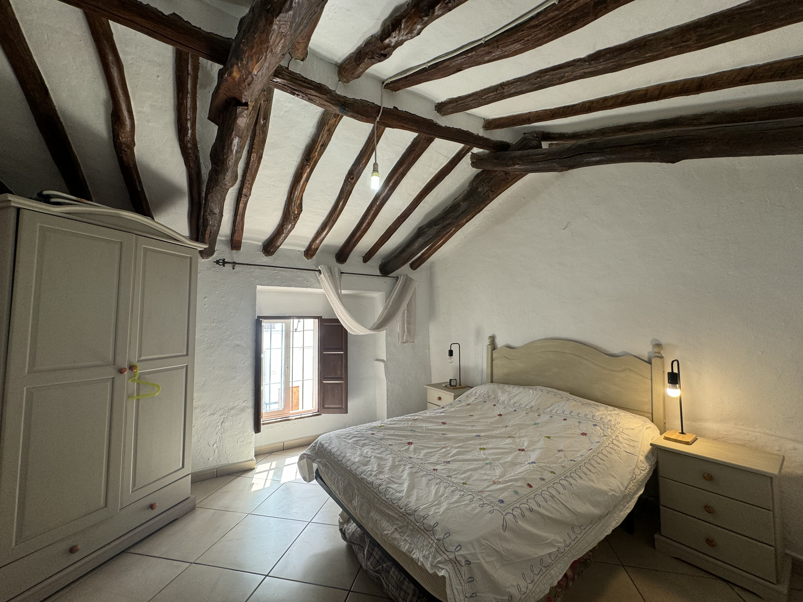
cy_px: 301
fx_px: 325
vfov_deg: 85.7
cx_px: 402
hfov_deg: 102.1
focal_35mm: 14
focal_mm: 2.22
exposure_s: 1/99
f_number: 2.2
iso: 64
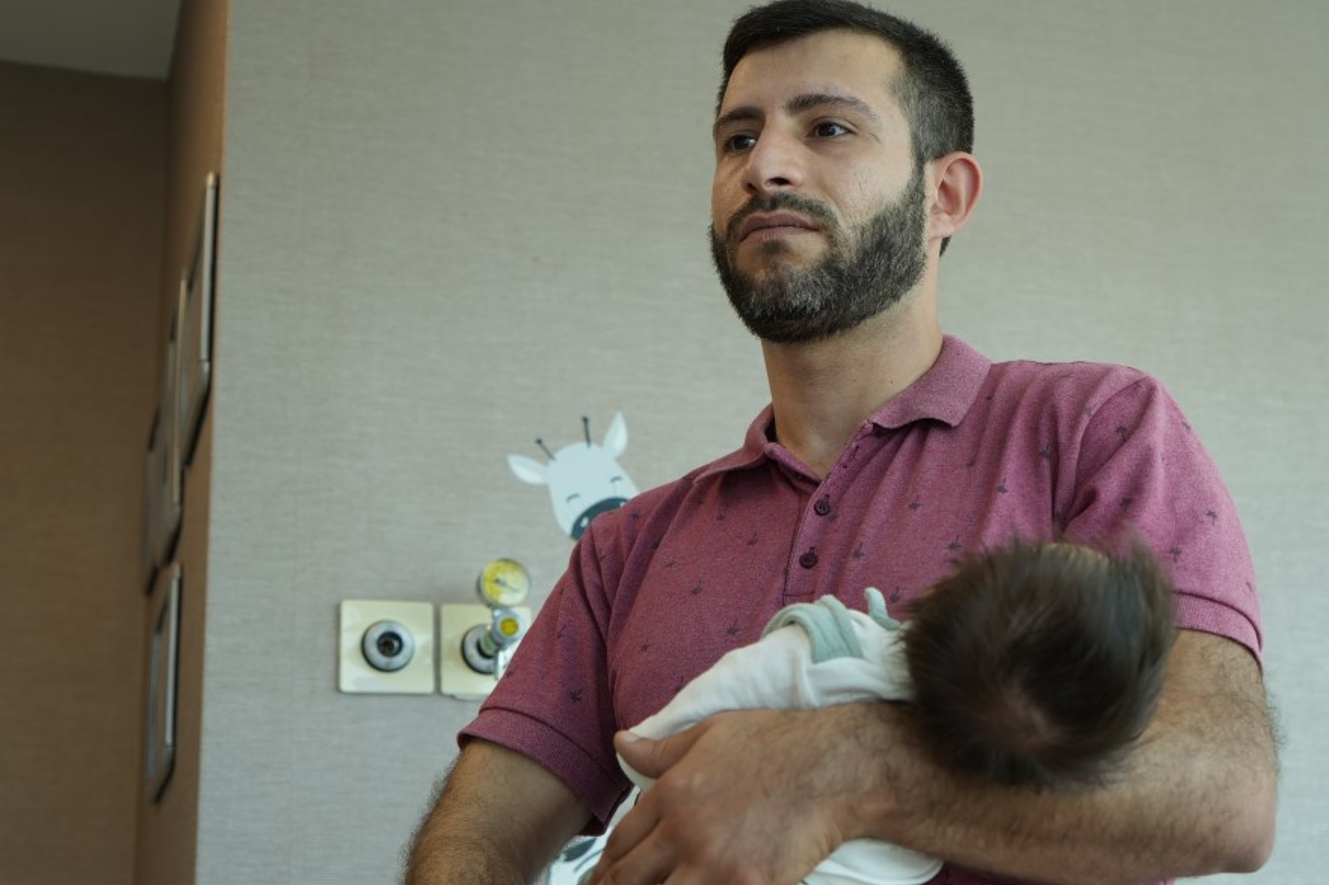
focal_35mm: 55
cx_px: 796
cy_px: 473
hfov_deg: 36.1
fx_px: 2030
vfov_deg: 24.6
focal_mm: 42
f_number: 4
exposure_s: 1/125
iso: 250
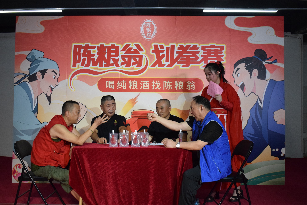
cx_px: 154
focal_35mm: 42
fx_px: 358
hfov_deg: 46.4
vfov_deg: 31.9
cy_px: 102
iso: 3200
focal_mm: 28
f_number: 4.2
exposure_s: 1/500
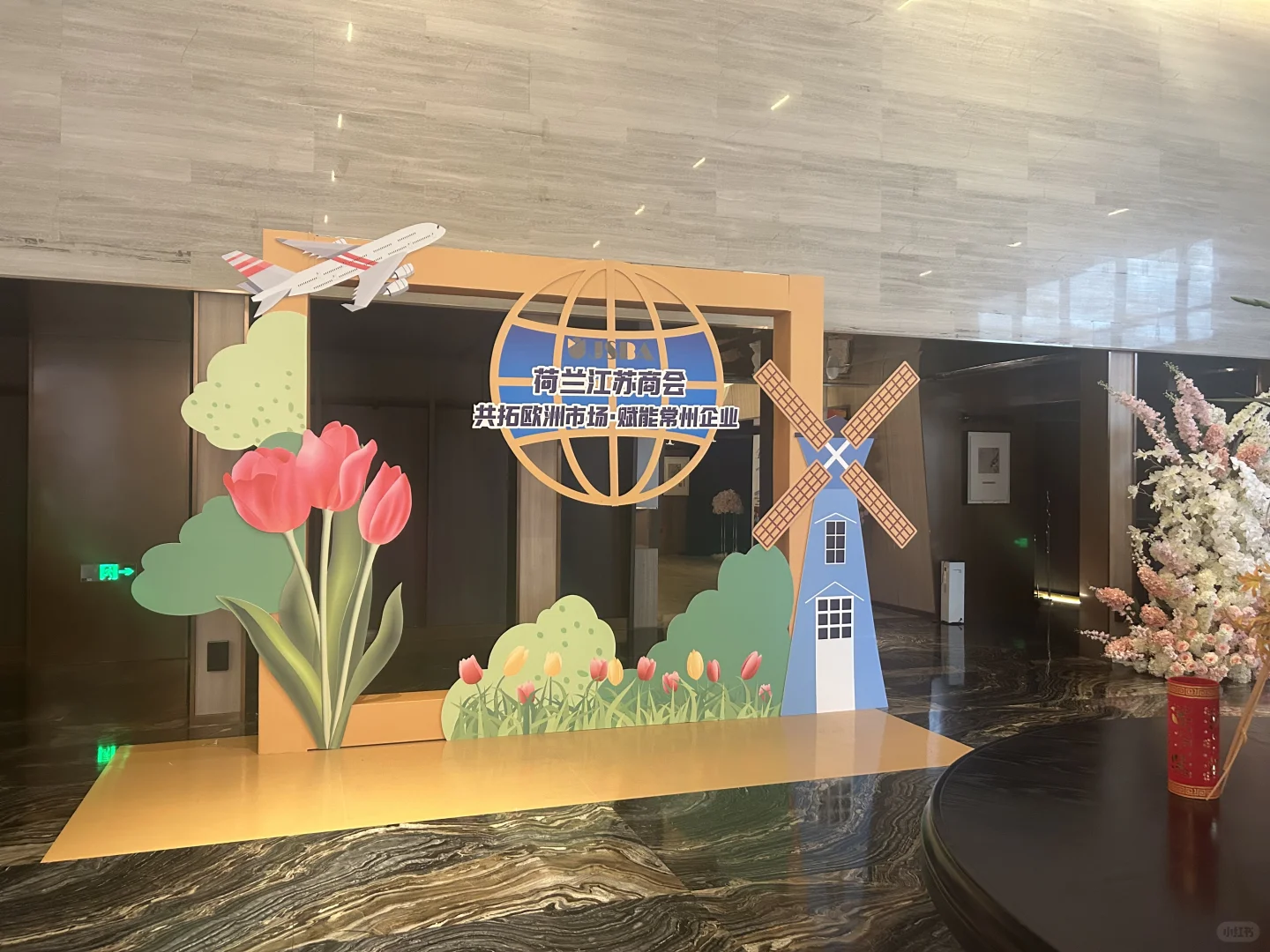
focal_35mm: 26
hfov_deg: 67.3
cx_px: 635
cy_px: 476
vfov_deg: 53.1
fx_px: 954
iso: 400
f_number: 1.5
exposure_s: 1/50
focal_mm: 5.7
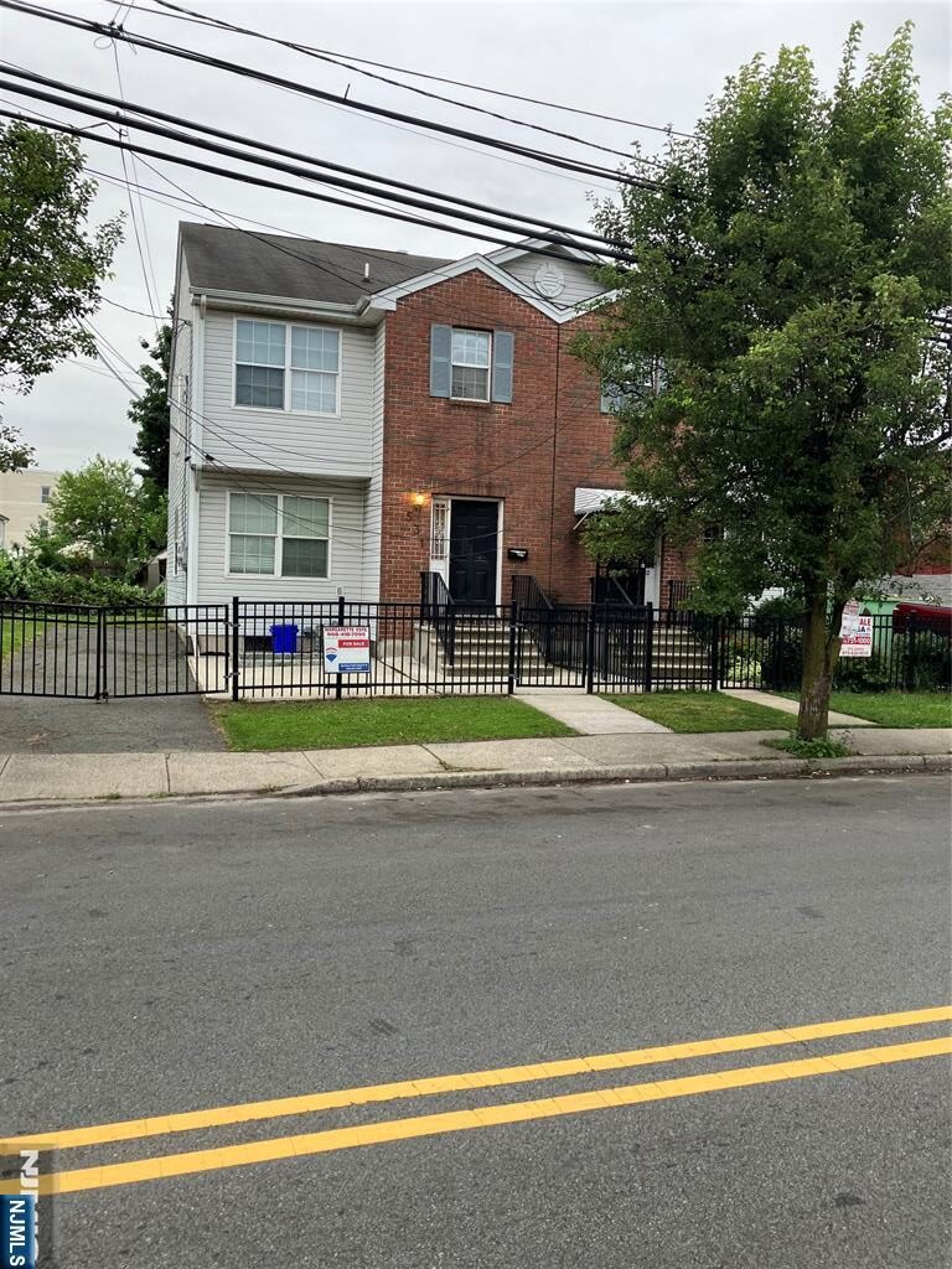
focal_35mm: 28
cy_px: 634
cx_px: 476
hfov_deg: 49.7
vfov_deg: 63.4
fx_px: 1027
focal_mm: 3.99
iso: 50
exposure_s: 1/121
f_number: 1.8
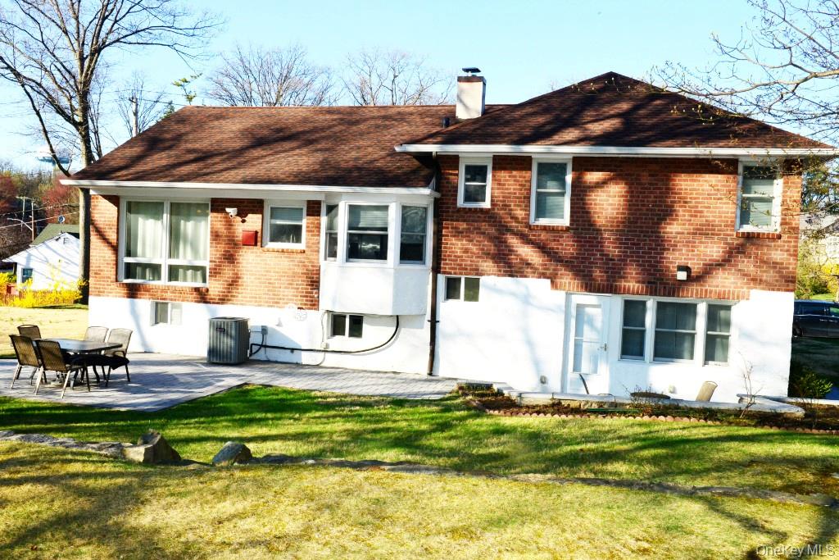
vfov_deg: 41.1
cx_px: 420
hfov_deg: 58.7
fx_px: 746
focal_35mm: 32
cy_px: 280
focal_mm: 32
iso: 1250
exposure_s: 1/250
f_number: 22
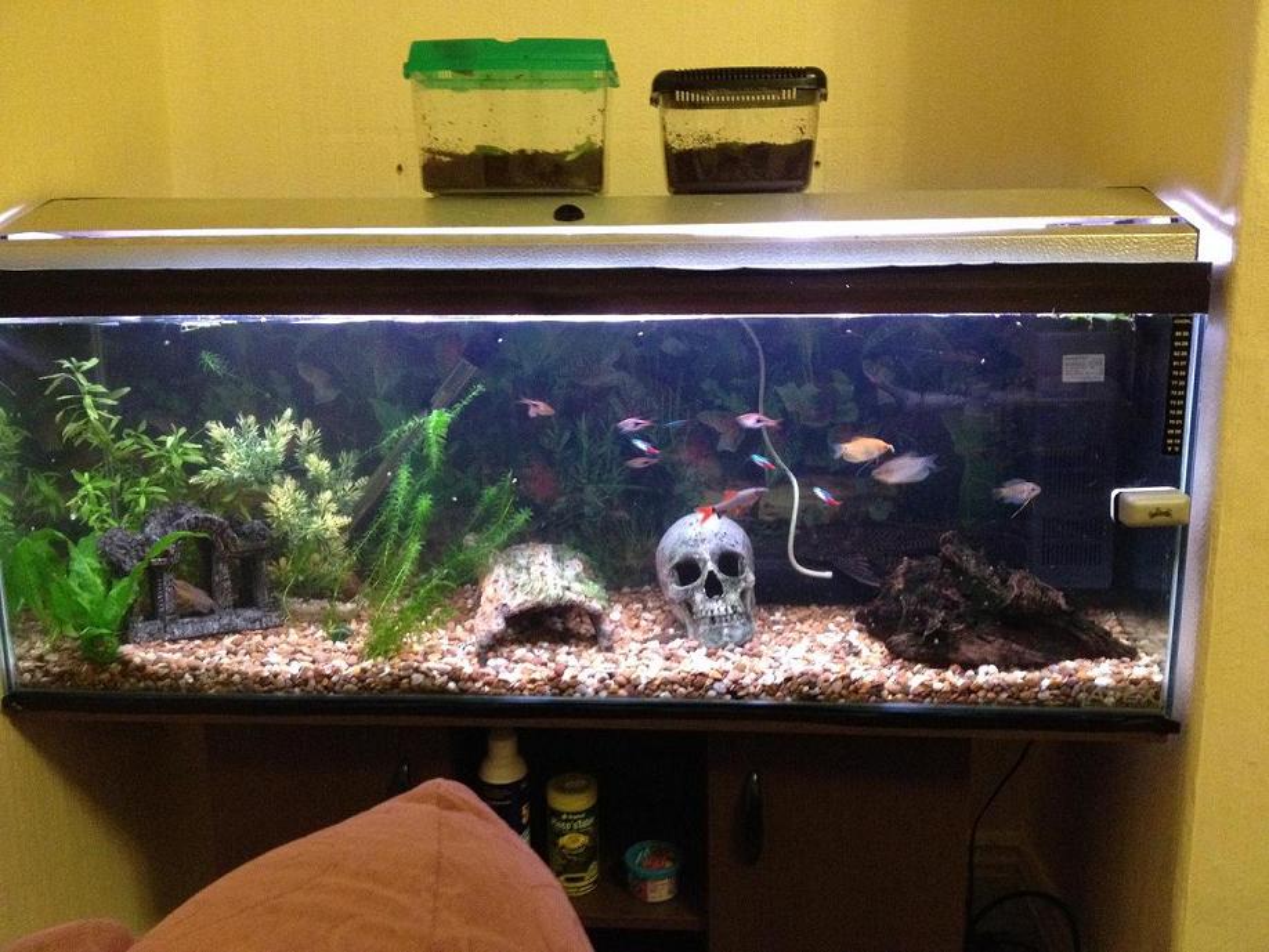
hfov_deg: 52.6
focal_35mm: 35
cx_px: 634
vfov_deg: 40.7
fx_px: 1283
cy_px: 476
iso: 500
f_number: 2.4
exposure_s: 1/15
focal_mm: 4.28
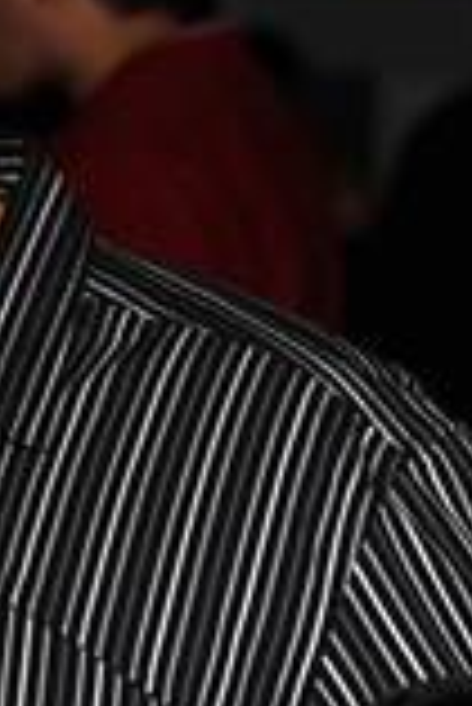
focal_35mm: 245
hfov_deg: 5.4
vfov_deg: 8.4
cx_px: -647
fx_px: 4807
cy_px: 256
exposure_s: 1/250
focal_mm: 70
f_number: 5.6
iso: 800
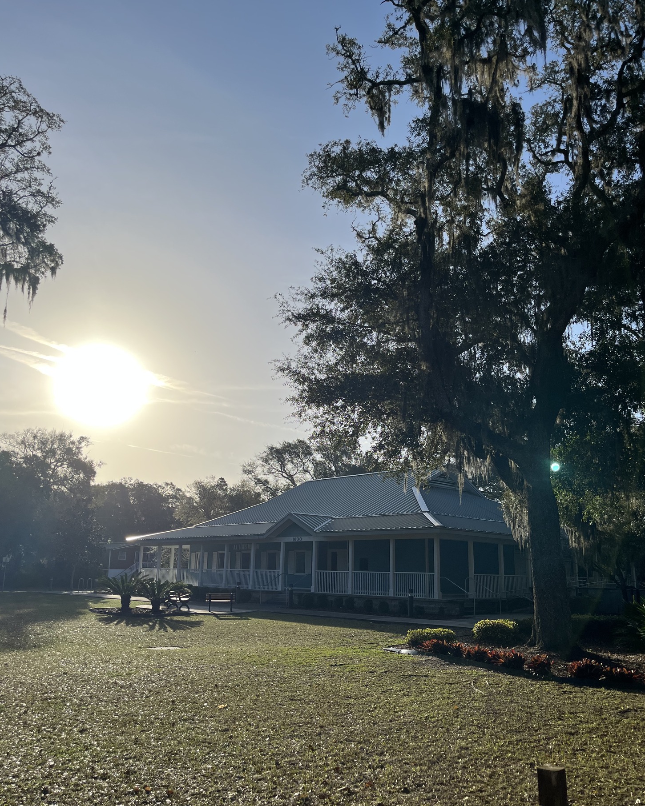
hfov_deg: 51.5
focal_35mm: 28
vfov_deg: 62.2
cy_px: 415
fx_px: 668
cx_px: 322
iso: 50
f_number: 1.6
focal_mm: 5.1
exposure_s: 1/7353
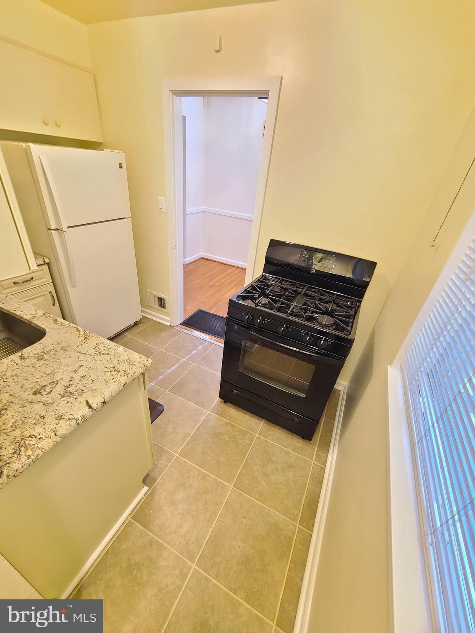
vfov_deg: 106.2
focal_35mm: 13
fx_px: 238
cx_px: 238
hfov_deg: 89.9
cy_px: 316
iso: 320
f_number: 2.2
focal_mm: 2.2
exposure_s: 1/29
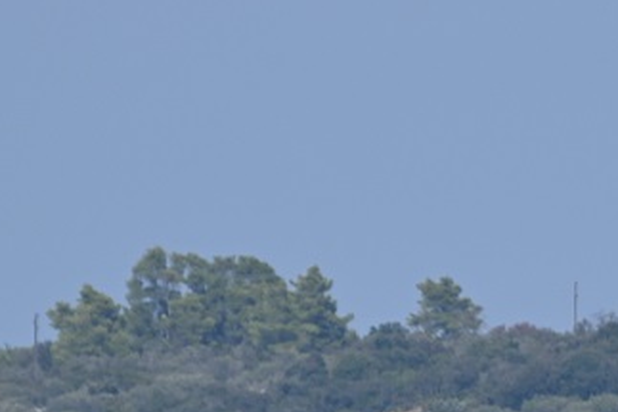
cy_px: 760
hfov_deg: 1.7
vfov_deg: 1.1
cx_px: 540
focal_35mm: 1207
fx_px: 20709
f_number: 5.6
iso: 160
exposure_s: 1/1000
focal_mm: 300
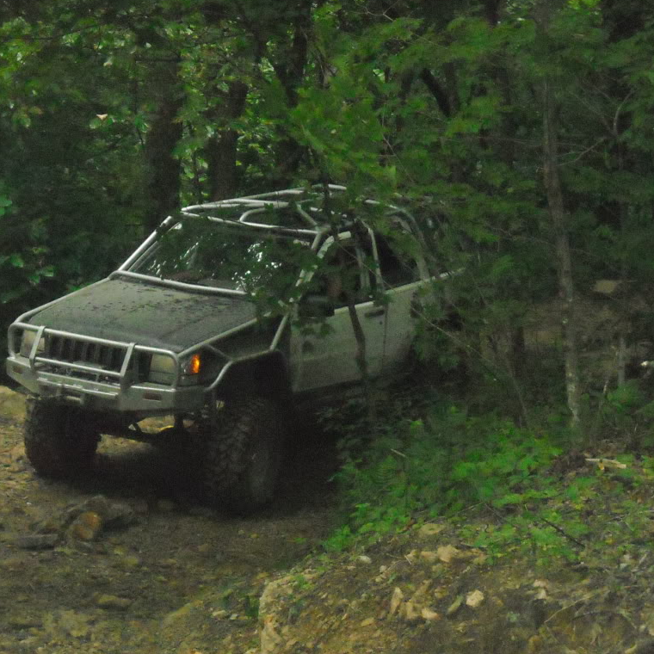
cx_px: 259
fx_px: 2672
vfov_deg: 14.0
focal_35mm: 125
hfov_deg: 13.9
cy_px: 324
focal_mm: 17.1
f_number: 4.7
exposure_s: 1/125
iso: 1600
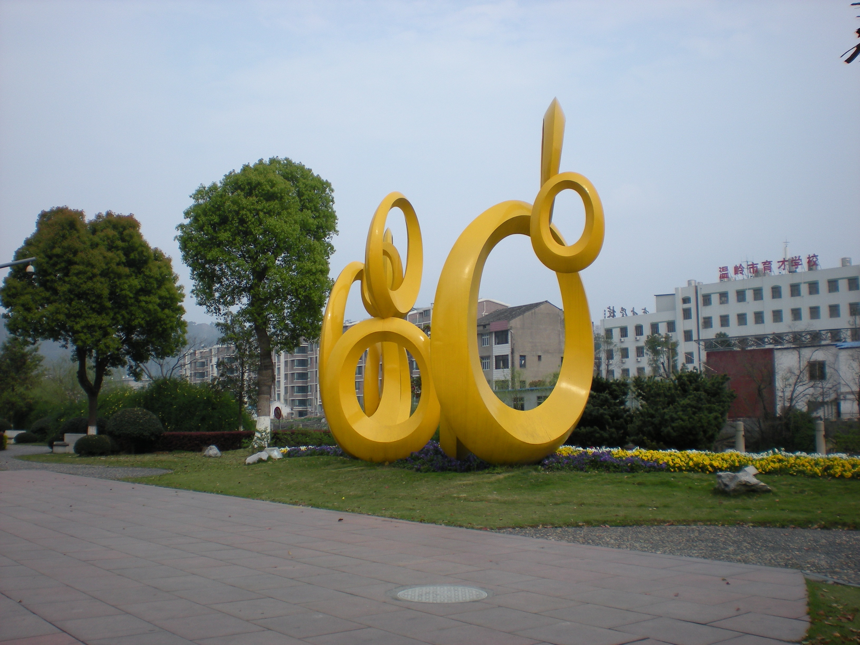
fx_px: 944
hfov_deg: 49.0
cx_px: 430
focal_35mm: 38
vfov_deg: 37.7
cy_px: 322
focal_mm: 6.3
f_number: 4.6
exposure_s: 1/388
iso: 64
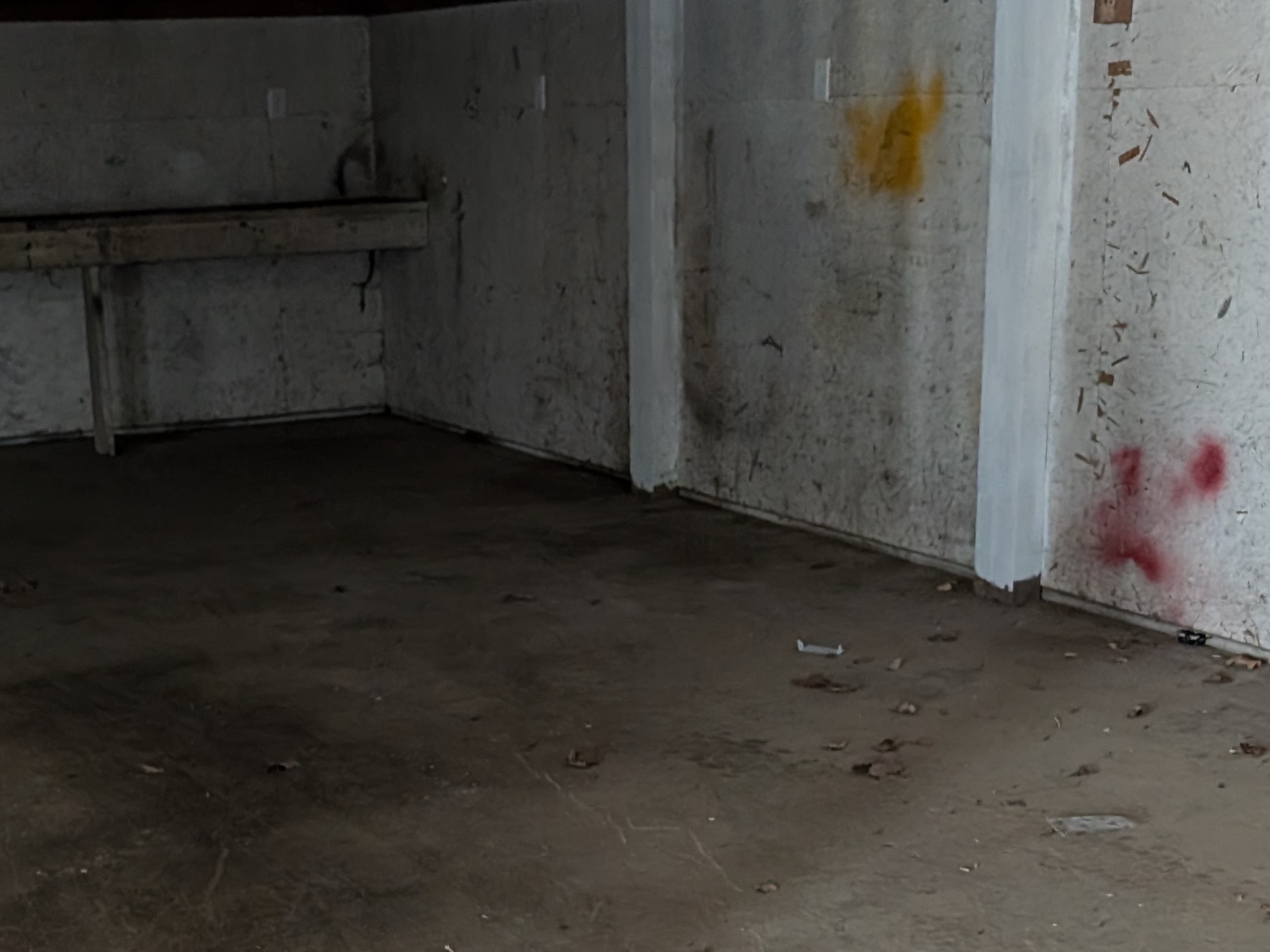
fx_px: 2128
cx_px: 421
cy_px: 773
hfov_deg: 32.9
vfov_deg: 24.8
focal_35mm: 58
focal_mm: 6.9
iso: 2108
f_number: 1.68
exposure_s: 1/60
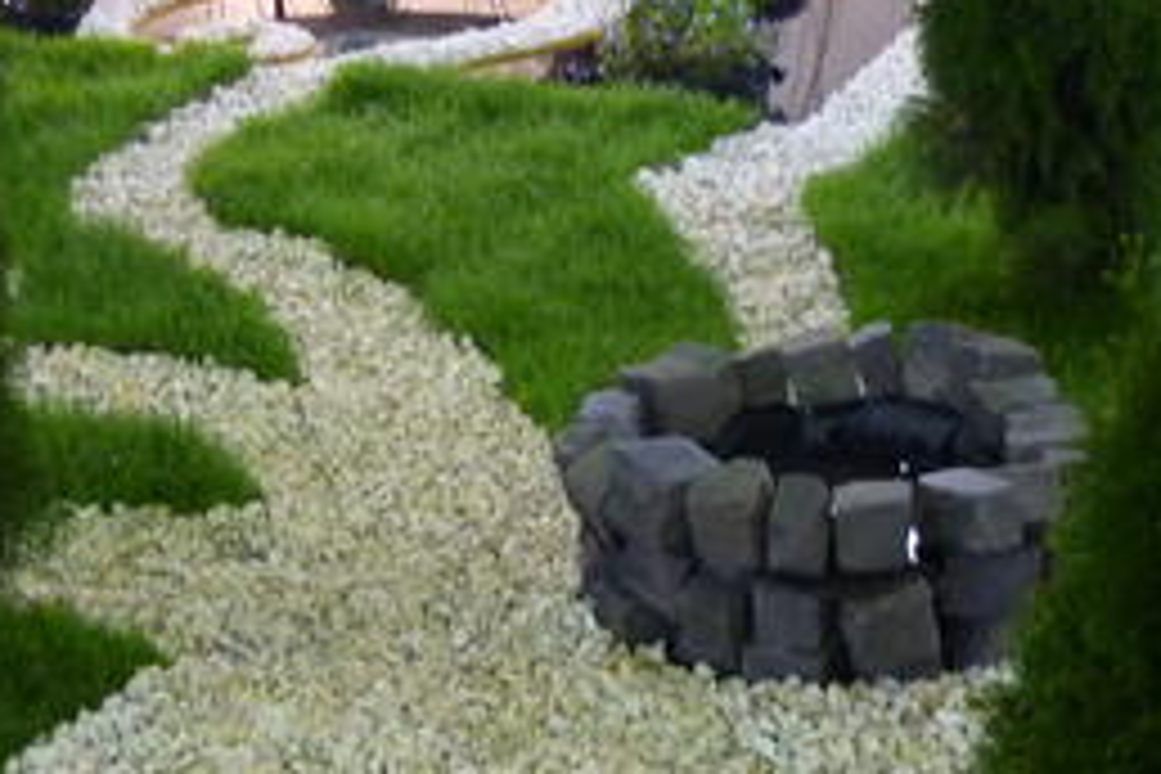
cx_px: 459
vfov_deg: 16.1
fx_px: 2741
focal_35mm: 85
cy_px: 306
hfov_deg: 23.9
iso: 400
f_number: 2.8
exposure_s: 1/20
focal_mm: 5.5
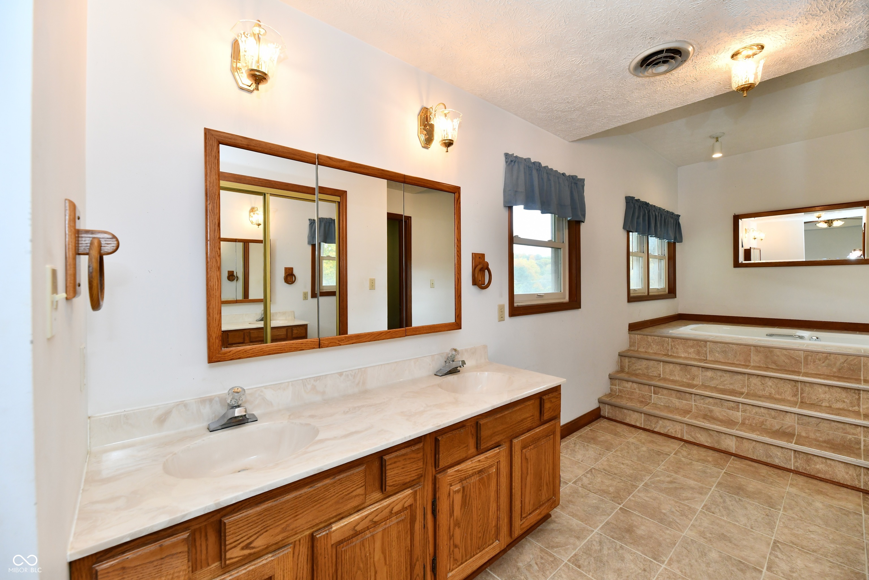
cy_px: 290
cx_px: 434
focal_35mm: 14
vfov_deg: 81.2
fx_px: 338
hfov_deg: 104.3
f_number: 6.3
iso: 640
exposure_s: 1/125
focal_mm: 14
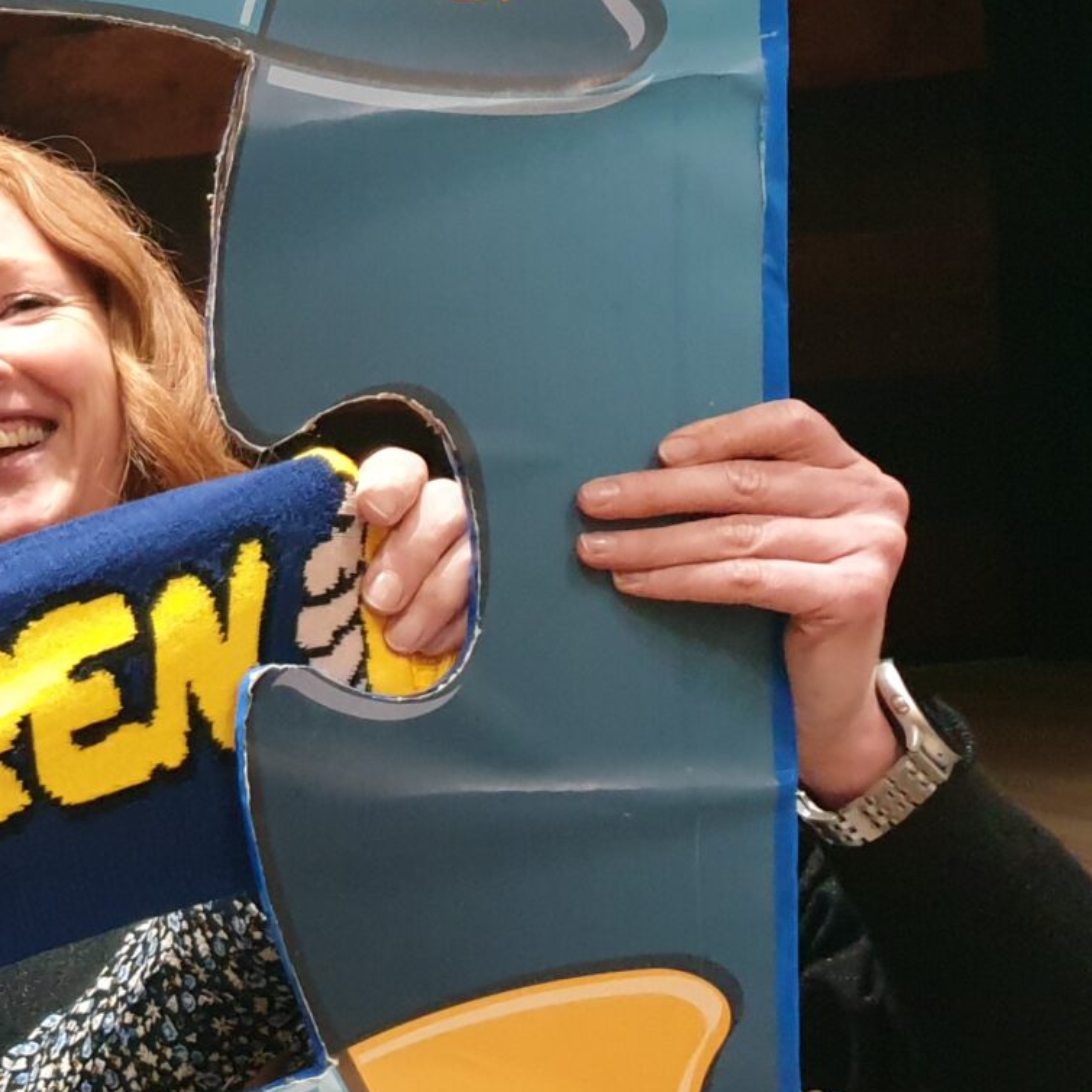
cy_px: 636
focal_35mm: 78
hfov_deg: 18.5
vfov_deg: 22.2
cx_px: -730
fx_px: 2784
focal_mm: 4.3
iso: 250
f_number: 1.5
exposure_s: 1/36
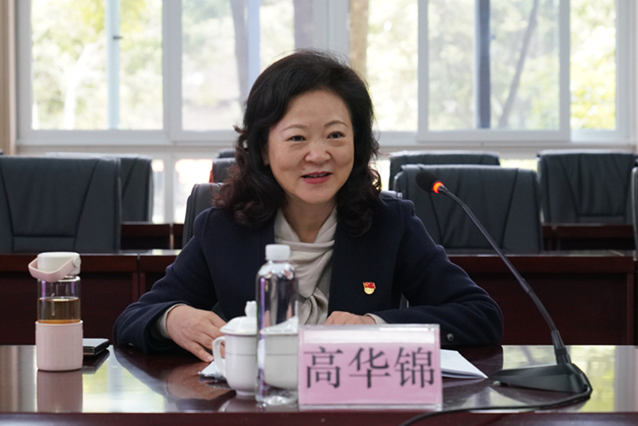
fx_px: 1135
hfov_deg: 31.4
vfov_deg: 21.3
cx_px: 319
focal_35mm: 64
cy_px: 213
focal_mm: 64
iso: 3200
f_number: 4
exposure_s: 1/100
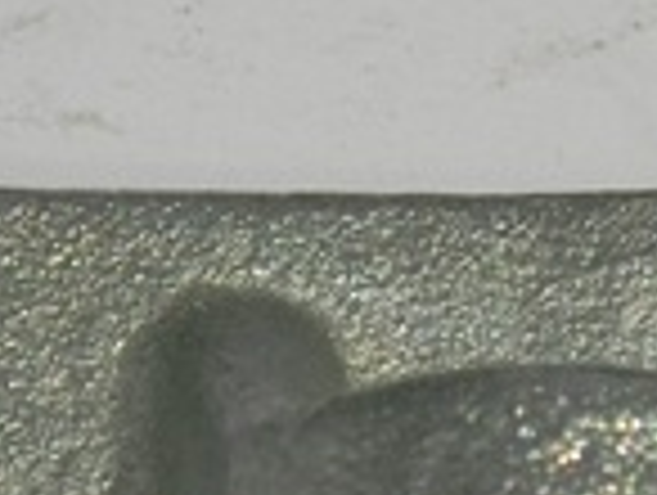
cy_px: 542
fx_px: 4353
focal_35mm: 229
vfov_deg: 6.5
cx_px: 392
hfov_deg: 8.6
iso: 400
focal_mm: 12.2
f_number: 4.3
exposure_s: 1/29.5
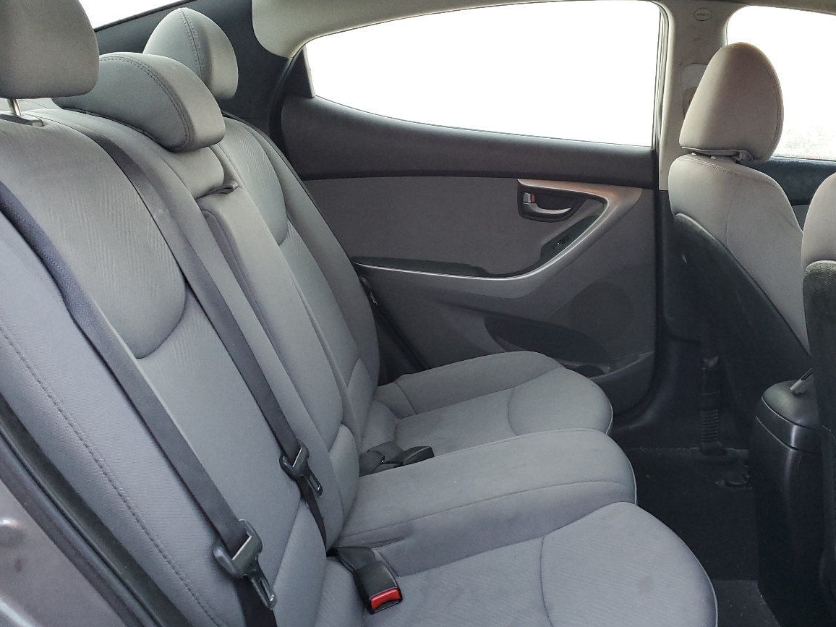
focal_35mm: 36
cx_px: 511
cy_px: 380
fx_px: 869
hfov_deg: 50.9
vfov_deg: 39.5
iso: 125
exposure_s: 1/60.2
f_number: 1.5
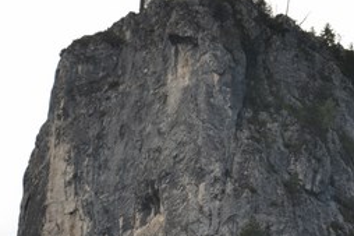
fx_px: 3946
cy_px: 133
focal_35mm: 402
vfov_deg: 3.4
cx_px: 142
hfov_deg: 5.1
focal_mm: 85
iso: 400
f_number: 5.6
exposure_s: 1/400
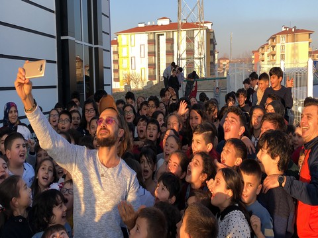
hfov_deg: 52.6
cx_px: 159
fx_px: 322
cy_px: 119
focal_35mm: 35
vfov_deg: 40.7
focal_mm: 4
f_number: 1.8
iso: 20
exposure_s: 1/397
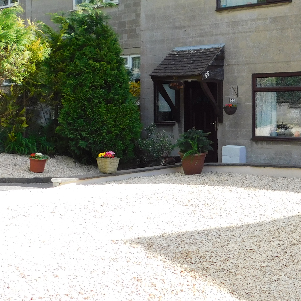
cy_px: 97
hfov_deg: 31.9
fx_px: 492
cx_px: 288
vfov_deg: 33.7
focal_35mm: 50
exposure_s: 1/640
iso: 125
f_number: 3
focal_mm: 4
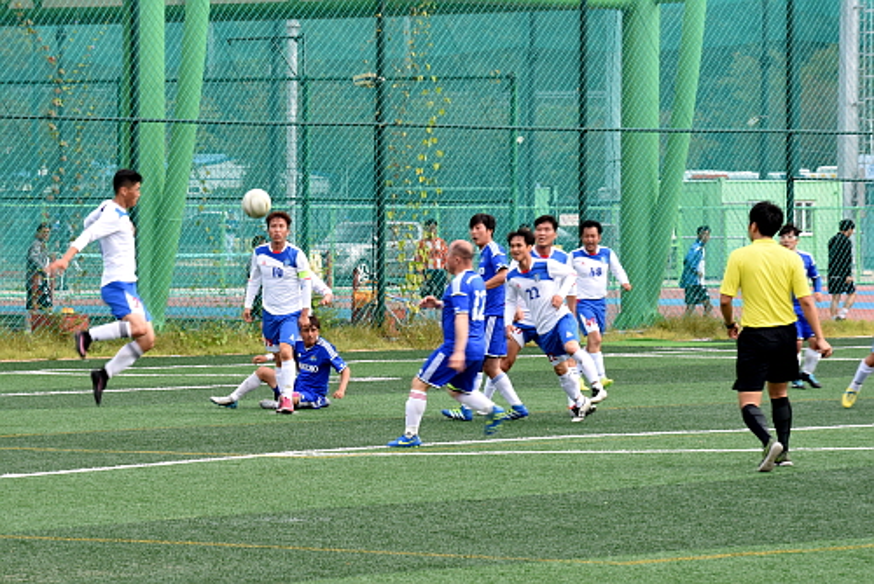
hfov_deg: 12.8
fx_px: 3887
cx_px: 437
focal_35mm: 160
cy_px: 292
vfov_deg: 8.6
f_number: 16
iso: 800
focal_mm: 160
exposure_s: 1/125
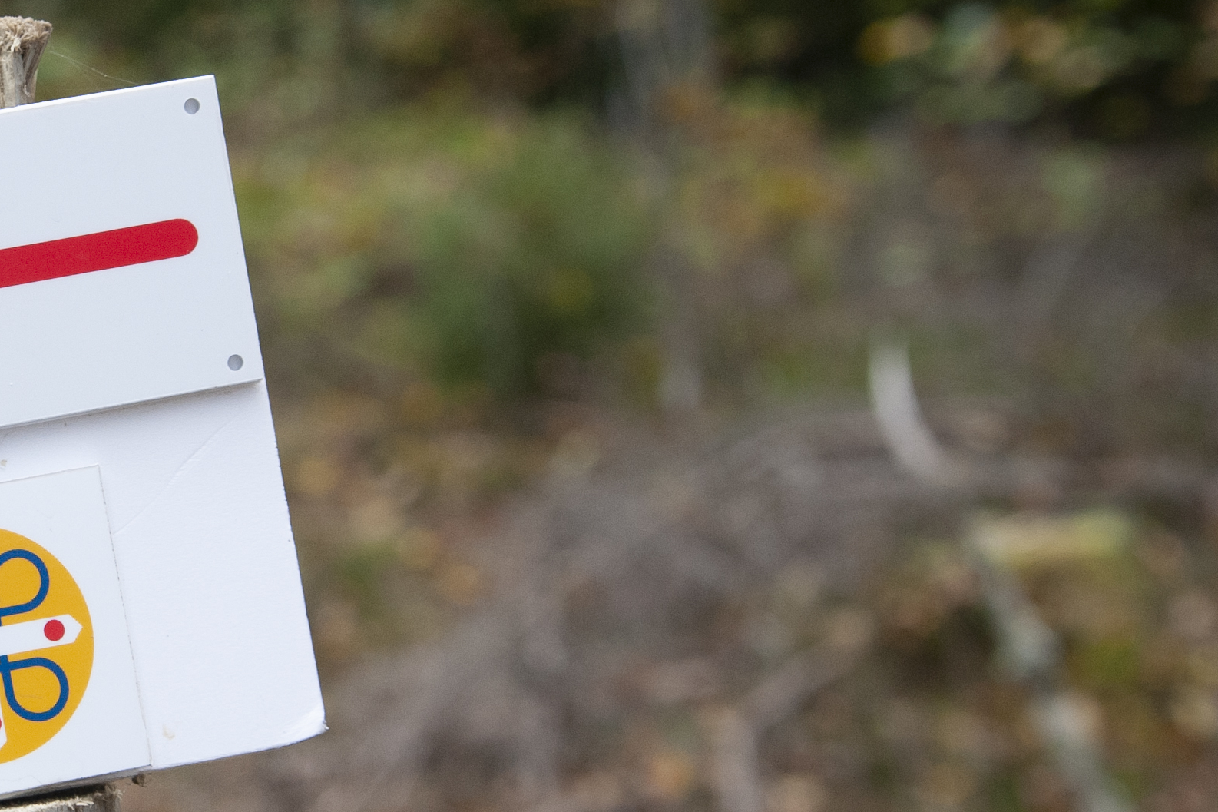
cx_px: -108
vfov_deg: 11.6
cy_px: 443
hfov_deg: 16.8
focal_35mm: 118
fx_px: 3992
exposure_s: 1/200
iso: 640
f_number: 6.3
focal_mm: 44
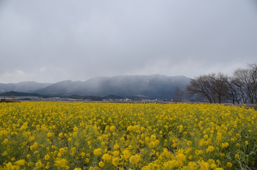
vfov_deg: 34.1
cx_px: 128
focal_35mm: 39
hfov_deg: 49.6
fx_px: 278
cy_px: 85
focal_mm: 26
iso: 100
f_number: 5.6
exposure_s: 1/3
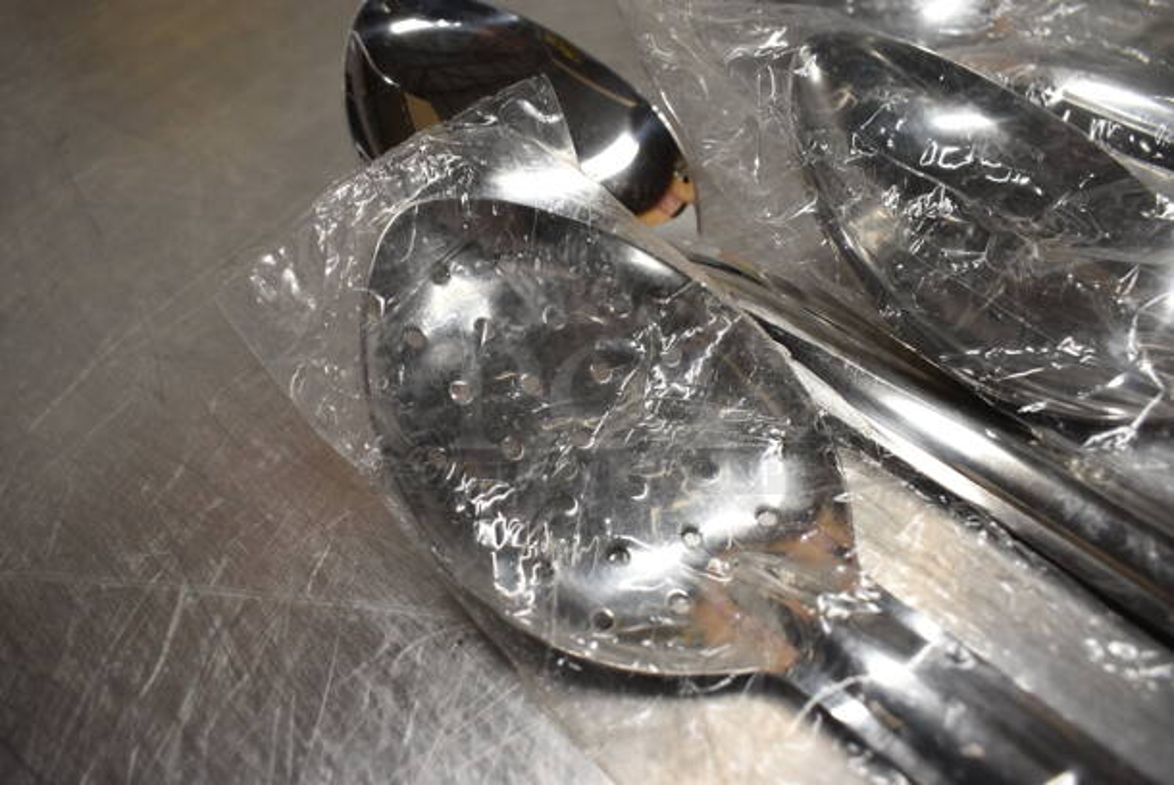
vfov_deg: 43.7
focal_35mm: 30
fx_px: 979
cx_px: 587
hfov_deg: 61.9
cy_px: 392
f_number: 5.6
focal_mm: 20
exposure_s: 1/60
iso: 640
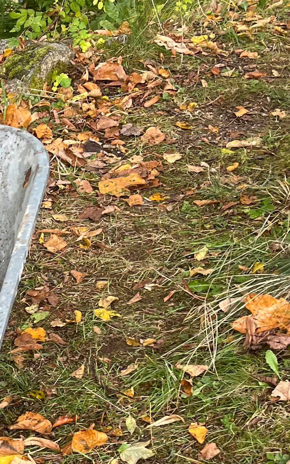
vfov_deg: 23.8
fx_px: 1087
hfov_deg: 13.9
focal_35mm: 86
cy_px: 364
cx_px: -191
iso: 40
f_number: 1.6
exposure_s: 1/121
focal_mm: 5.1
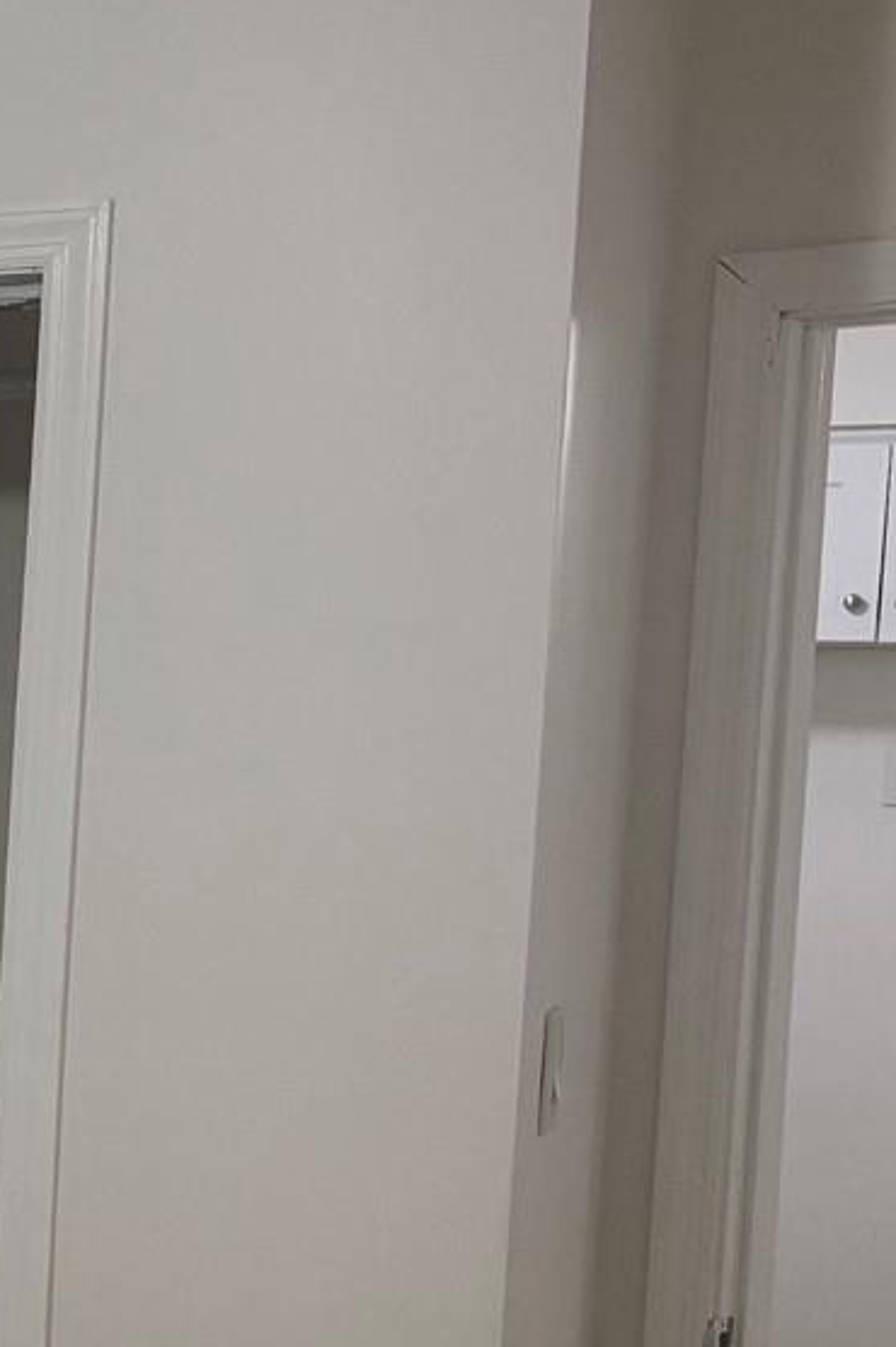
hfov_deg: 12.4
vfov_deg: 21.9
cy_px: 1059
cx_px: -1080
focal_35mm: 92
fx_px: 3439
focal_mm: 6.76
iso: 125
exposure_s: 1/60
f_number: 1.78
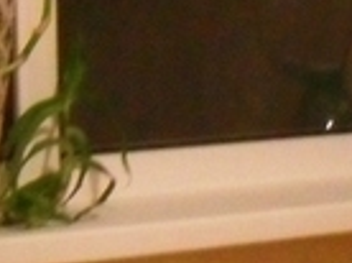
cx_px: 719
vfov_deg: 7.3
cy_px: 194
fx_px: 2061
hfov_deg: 9.1
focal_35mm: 203
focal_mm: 6.2
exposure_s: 1/15
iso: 400
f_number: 2.8
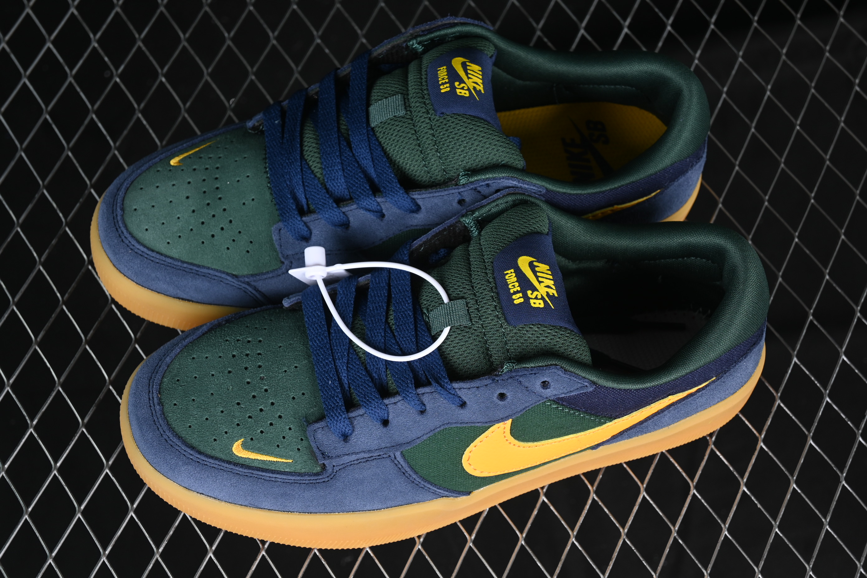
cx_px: 434
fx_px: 1806
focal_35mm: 75
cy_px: 289
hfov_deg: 27.0
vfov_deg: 18.2
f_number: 6.3
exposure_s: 1/60
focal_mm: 50
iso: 160
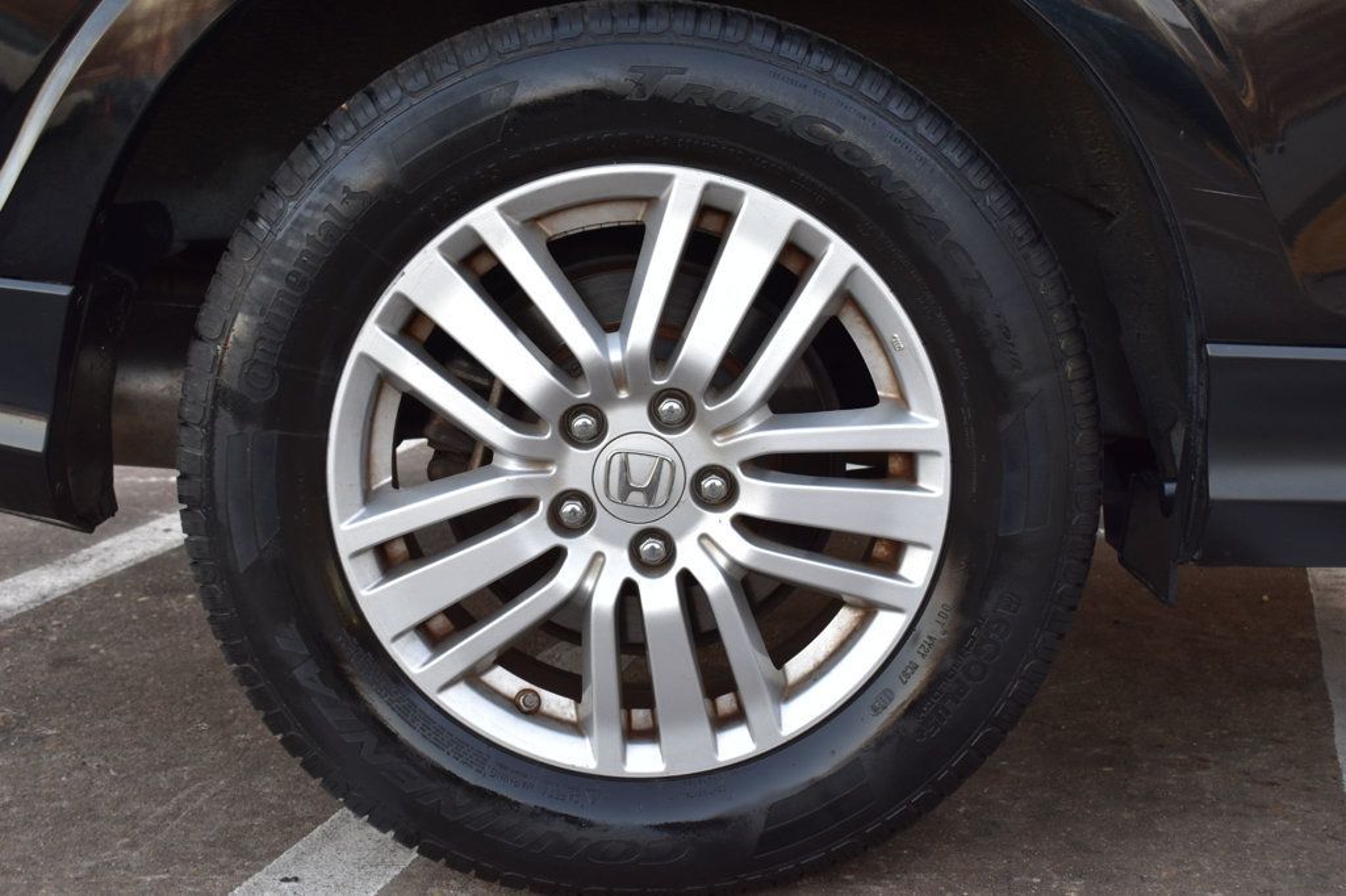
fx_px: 1794
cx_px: 673
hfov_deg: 41.1
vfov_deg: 28.1
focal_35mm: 48
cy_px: 448
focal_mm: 32
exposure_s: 1/25
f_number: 7.1
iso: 400
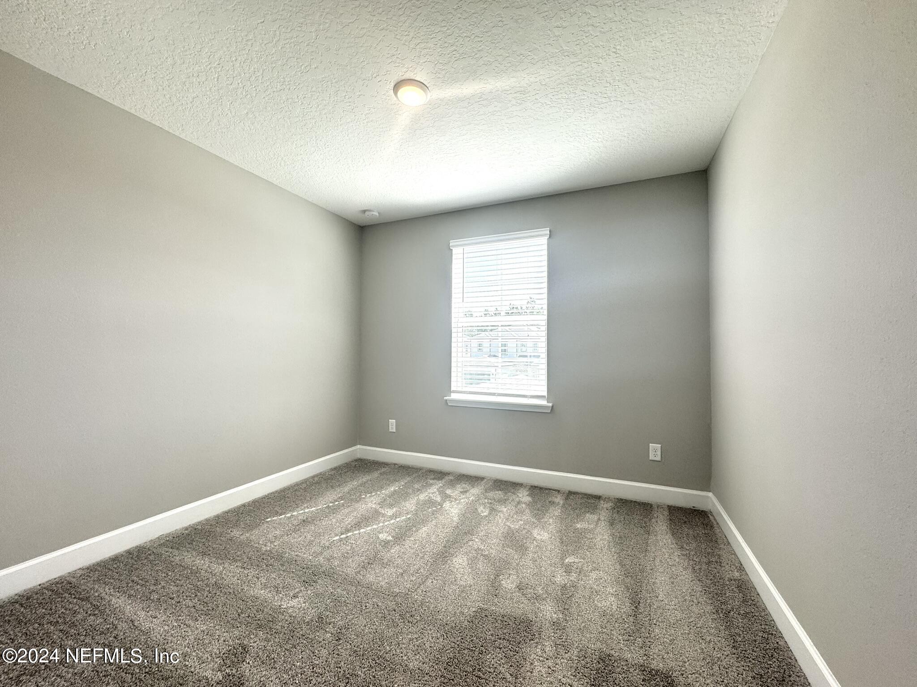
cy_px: 344
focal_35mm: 14
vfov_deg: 85.7
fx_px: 371
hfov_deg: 102.1
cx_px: 458
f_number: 2.2
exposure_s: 1/149
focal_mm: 2.22
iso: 40
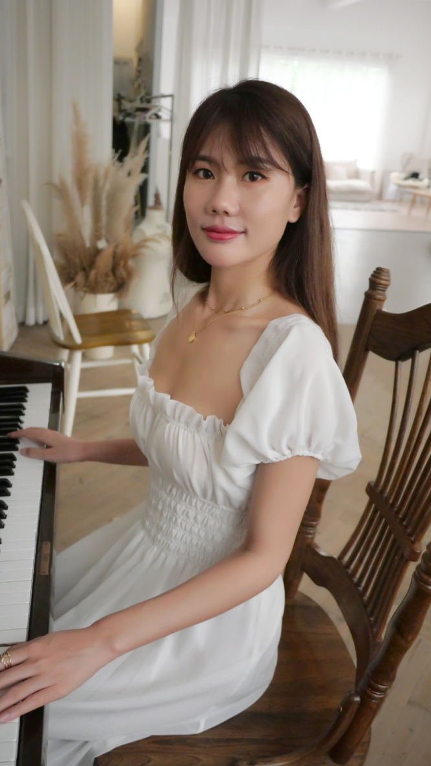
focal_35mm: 31
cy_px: 383
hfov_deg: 37.6
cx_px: 177
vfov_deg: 62.6
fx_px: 630
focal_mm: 14
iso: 3200
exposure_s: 1/640
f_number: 2.5
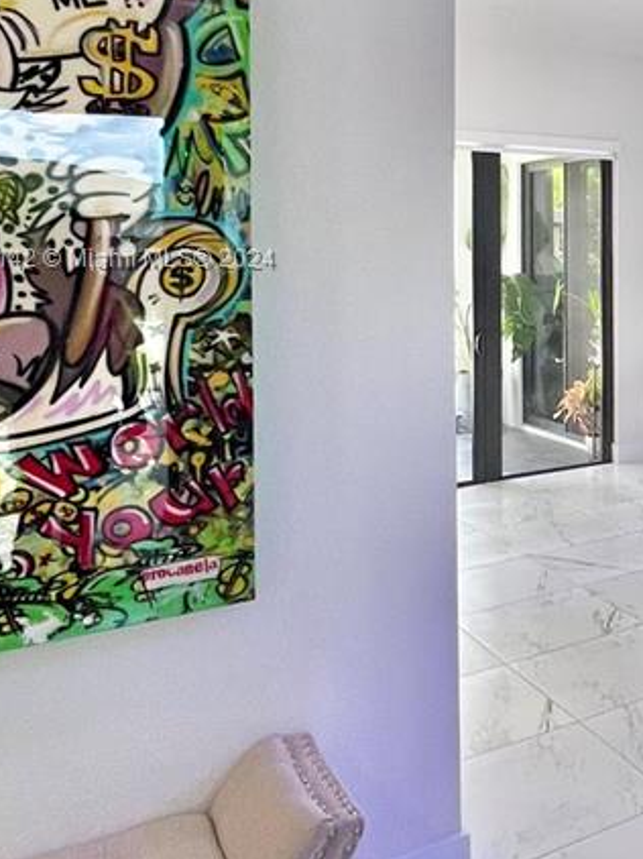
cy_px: 261
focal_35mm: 37
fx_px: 917
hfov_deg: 30.9
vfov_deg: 49.0
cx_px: 818
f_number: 1.8
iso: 100
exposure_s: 1/99
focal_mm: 1.57
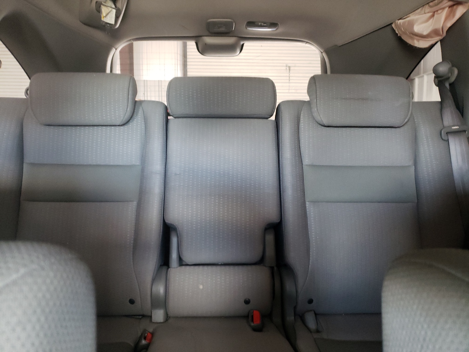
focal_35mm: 26
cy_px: 176
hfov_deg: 67.3
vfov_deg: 53.1
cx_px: 234
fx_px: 352
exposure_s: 1/60.2
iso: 359
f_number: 1.5
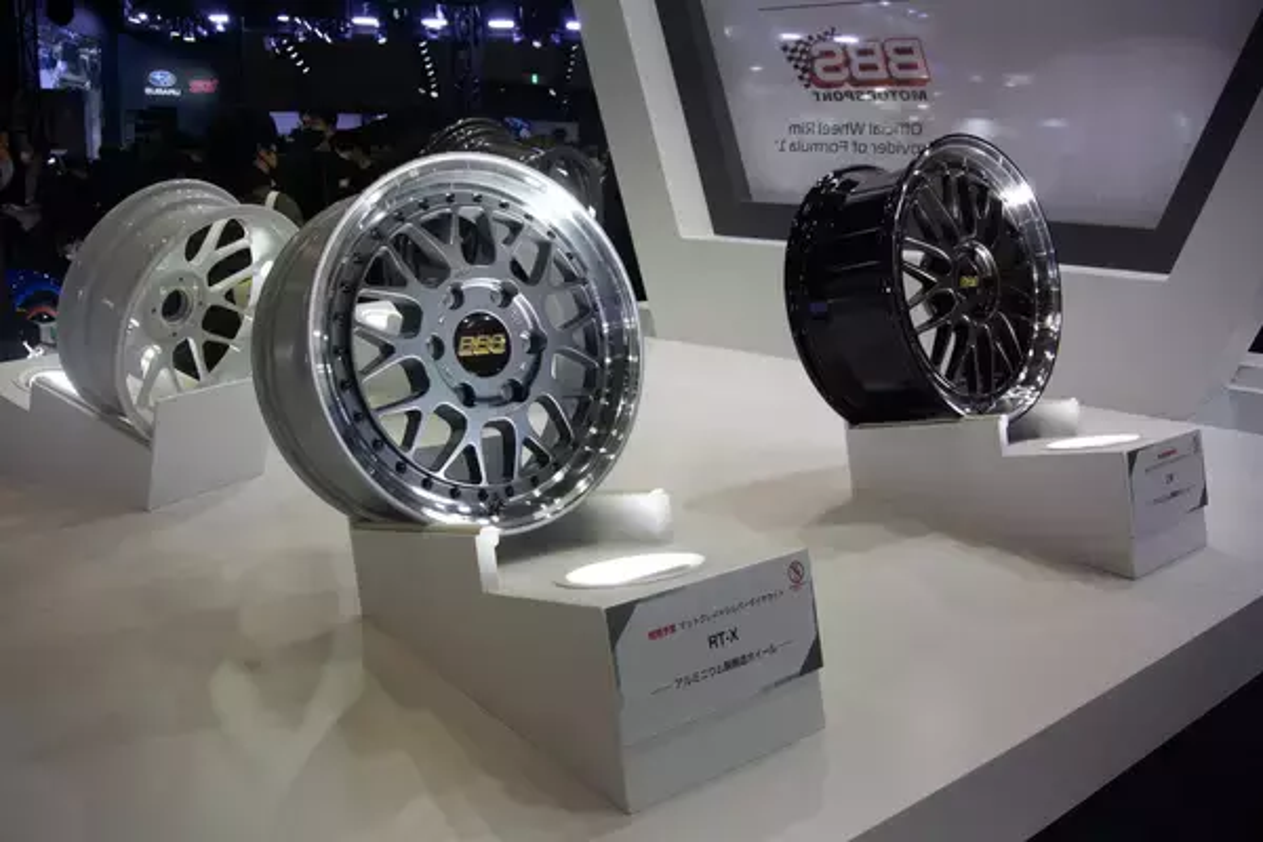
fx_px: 1017
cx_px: 632
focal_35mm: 29
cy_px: 421
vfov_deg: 45.0
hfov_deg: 63.7
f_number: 3.5
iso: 400
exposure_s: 1/250
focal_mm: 11
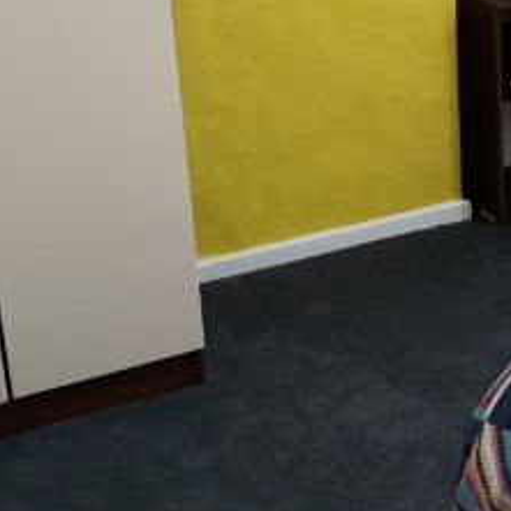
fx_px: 1152
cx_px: 479
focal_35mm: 69
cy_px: 55
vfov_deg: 24.3
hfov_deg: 24.2
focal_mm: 3.71
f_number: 1.7
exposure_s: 1/50
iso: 125
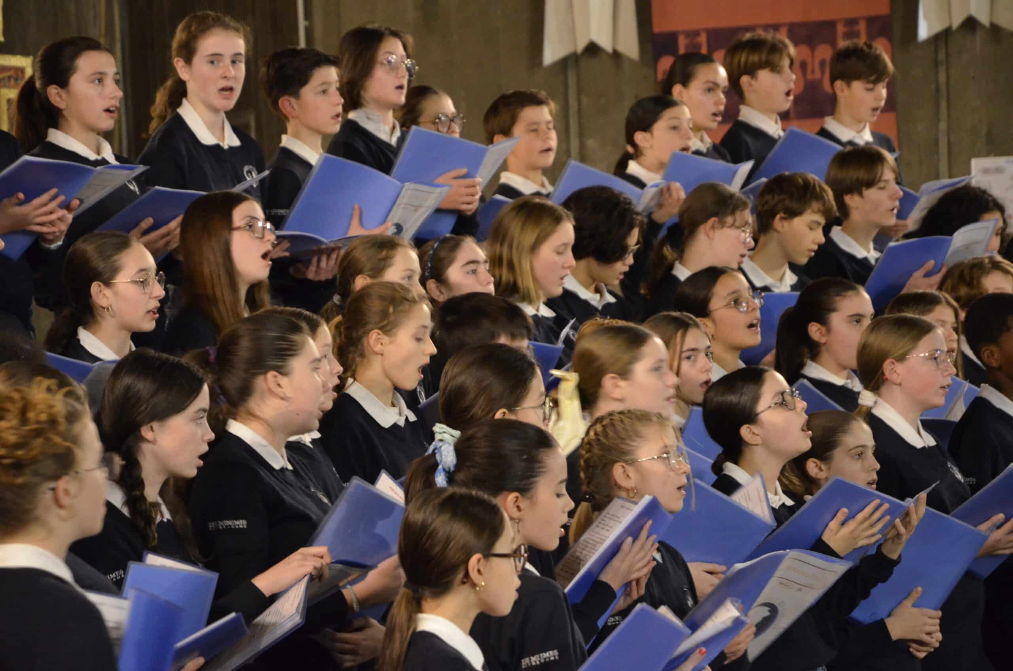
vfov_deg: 8.7
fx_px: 4423
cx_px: 506
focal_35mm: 158
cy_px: 336
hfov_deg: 13.1
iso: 3200
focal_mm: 105
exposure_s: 1/20
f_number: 5.6
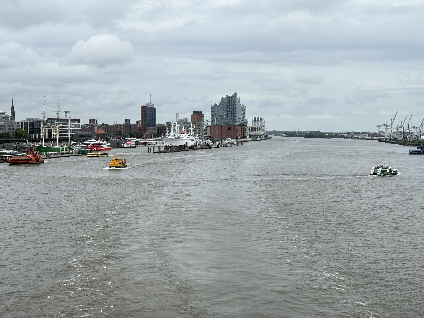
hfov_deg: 39.7
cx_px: 212
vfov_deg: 30.3
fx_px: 588
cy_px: 159
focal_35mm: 48
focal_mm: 6.76
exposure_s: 1/1883
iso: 64
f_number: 1.78
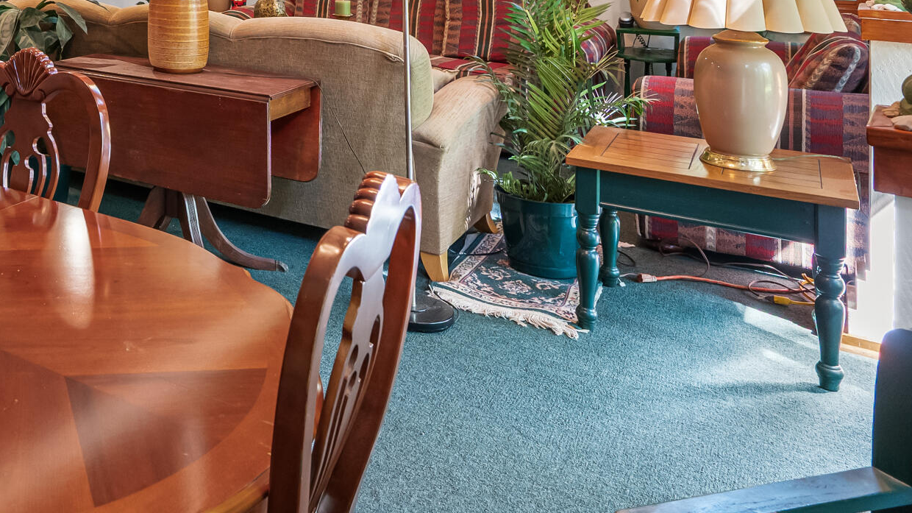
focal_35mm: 39
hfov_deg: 44.6
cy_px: -77
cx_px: 26
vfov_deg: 27.2
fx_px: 949
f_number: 6.3
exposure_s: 1/4
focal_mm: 15.5
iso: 640
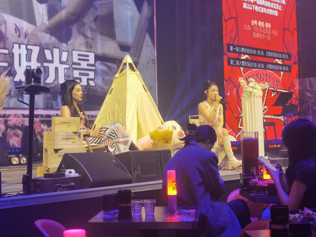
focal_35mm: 66
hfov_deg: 29.4
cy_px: 118
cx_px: 158
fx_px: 602
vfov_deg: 22.3
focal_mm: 6.71
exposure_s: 1/60.2
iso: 100
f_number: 1.9
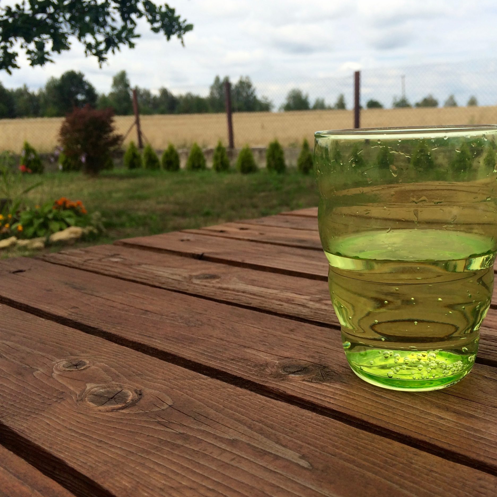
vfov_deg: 47.2
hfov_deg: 46.9
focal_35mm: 35
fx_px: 569
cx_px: 306
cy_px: 247
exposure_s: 1/1786
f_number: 2.2
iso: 32
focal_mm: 4.15
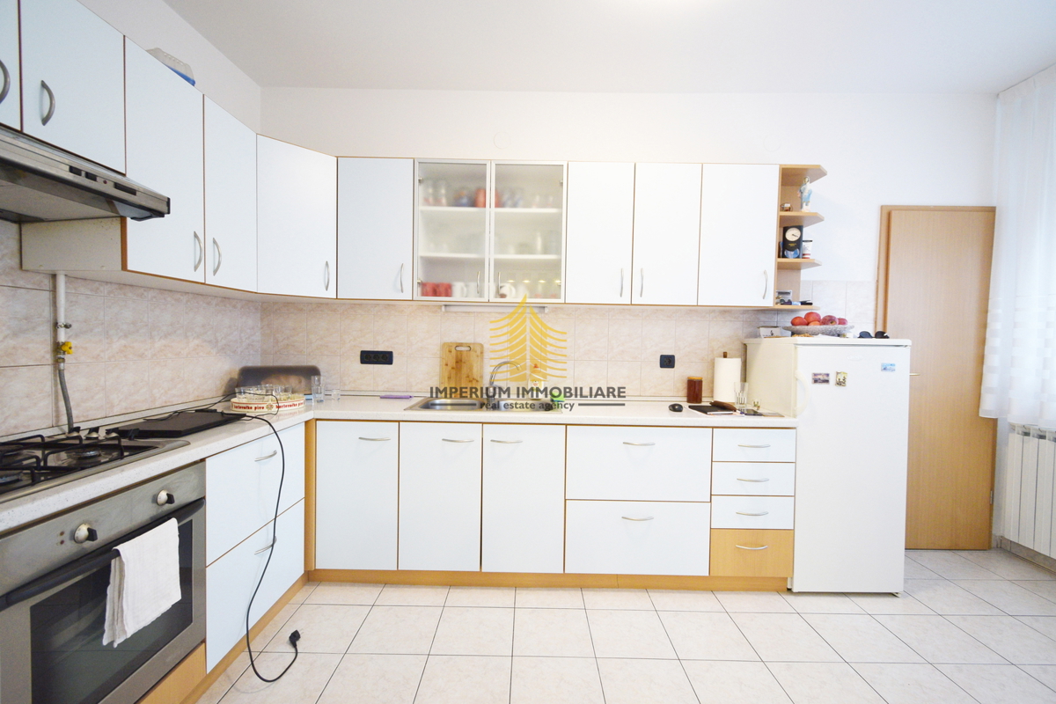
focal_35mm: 15
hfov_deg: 100.4
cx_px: 528
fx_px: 440
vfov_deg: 77.3
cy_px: 352
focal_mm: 10
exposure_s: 1/25
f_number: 4.5
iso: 800
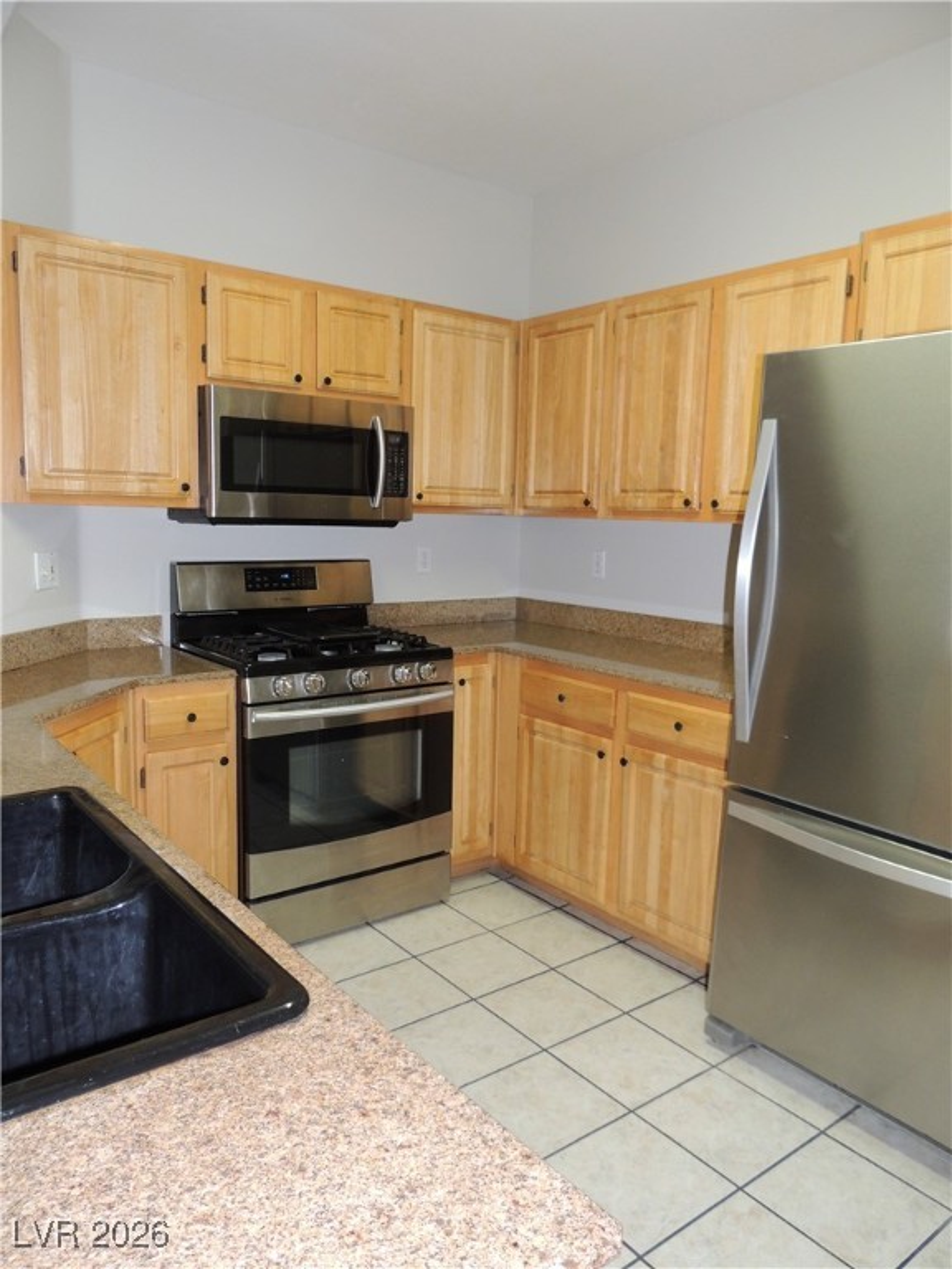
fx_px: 880
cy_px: 634
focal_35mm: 24
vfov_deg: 71.6
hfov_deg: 56.8
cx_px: 476
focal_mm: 4.3
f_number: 3
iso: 200
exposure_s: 1/30
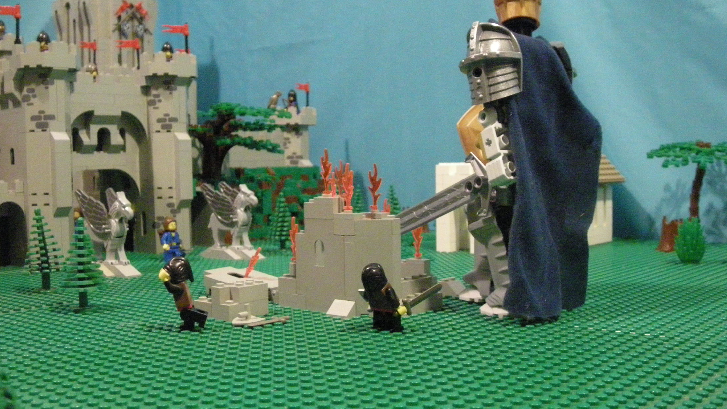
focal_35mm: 45
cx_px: 315
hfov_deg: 45.4
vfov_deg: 26.5
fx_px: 867
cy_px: 200
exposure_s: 1/7.7
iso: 800
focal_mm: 5.7
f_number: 2.8
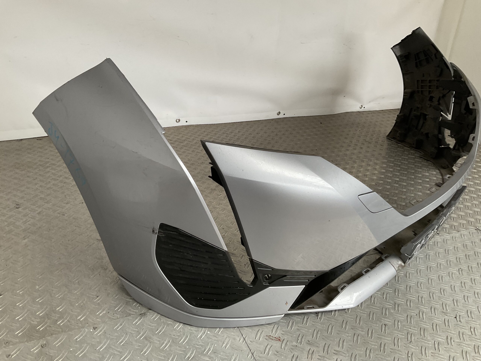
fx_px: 403
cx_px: 240
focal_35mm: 29
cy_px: 180
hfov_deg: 61.7
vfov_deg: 48.2
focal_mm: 3
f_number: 1.8
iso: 50
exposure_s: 1/50
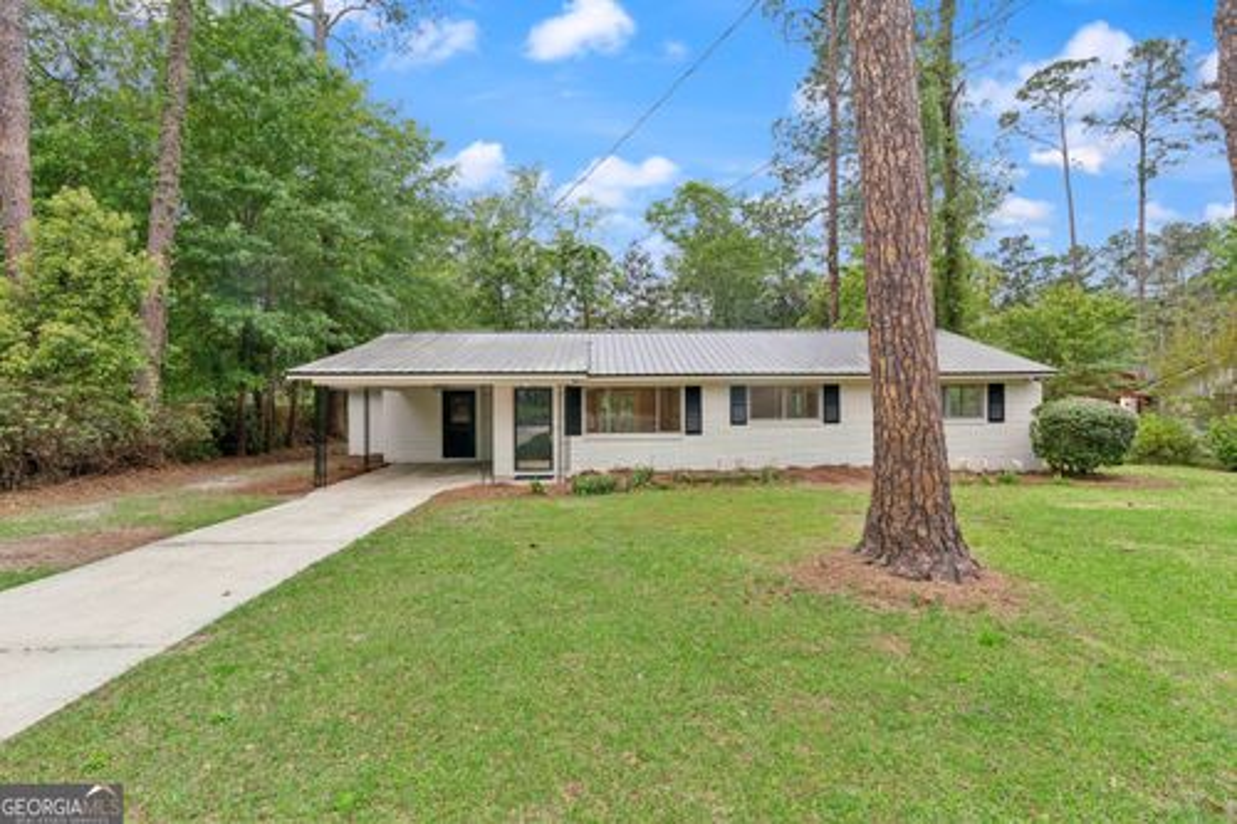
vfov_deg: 70.4
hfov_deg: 93.3
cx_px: 618
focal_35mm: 17
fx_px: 584
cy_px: 412
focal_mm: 17
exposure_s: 1/100
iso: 250
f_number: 8
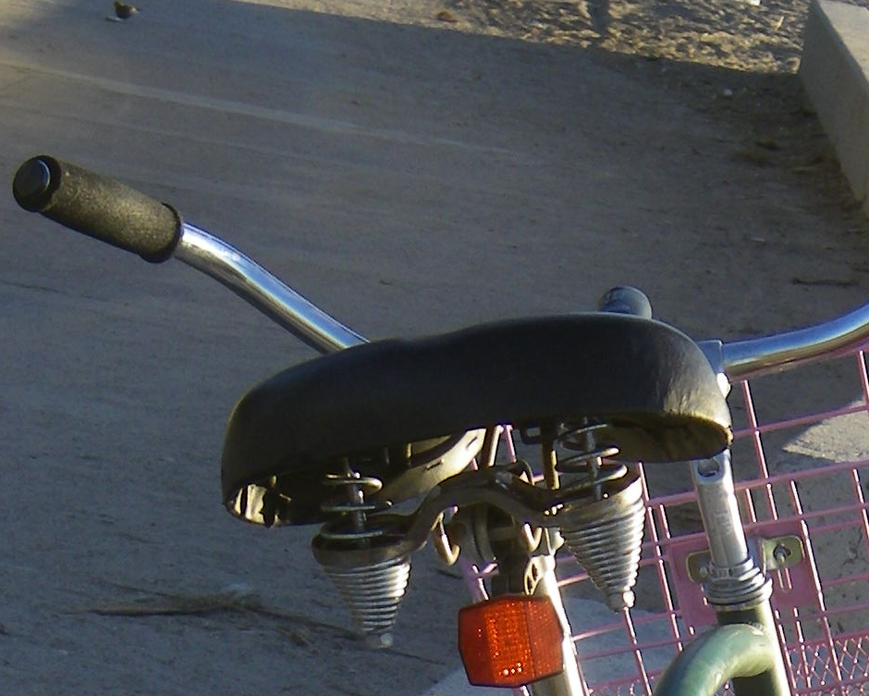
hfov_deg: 9.6
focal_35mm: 201
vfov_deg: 7.5
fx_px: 5170
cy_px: 1189
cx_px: 764
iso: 64
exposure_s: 1/160
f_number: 3.7
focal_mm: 10.5
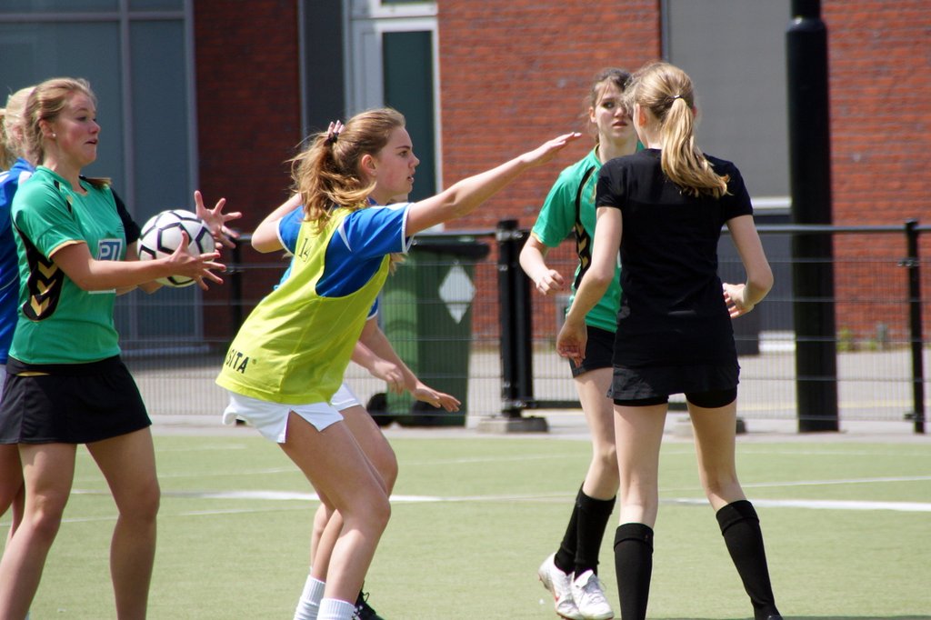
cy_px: 310
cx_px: 466
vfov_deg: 4.0
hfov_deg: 6.0
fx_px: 8919
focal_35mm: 345
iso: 320
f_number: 6.3
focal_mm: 230
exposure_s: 1/1000
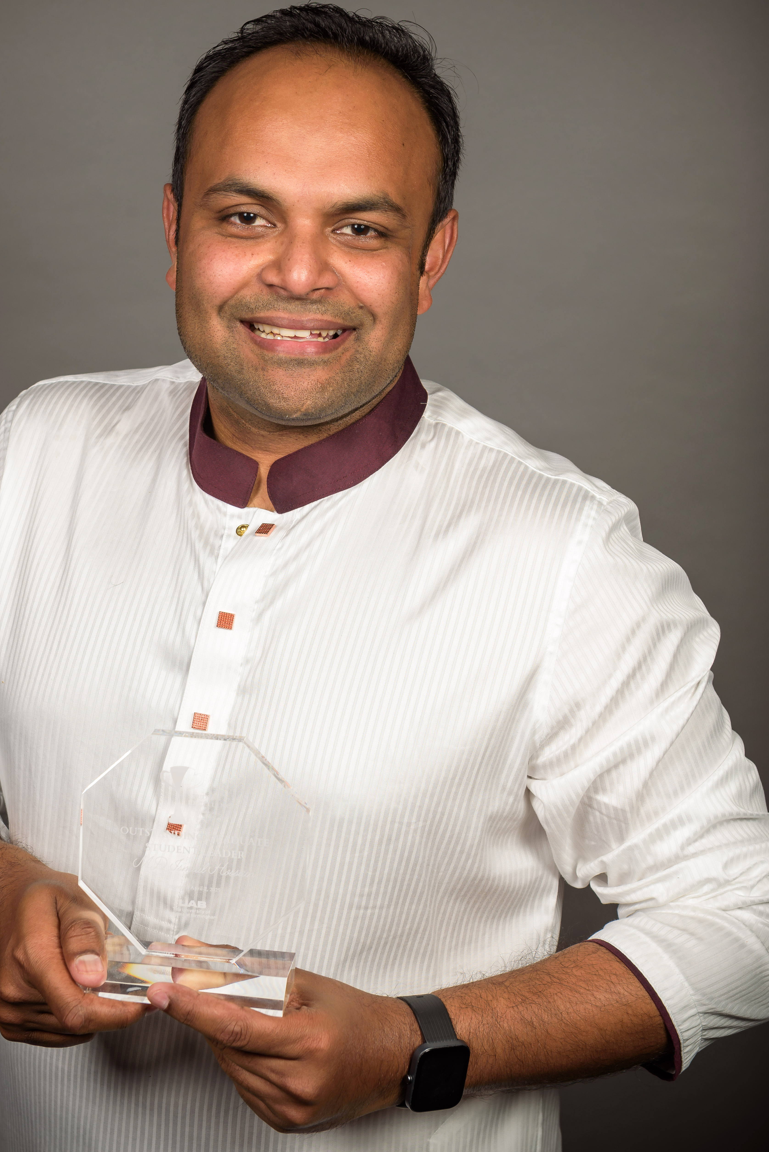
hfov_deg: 16.3
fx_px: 2689
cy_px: 506
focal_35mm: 84
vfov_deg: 24.2
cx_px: 310
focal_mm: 70
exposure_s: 1/200
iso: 100
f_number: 8
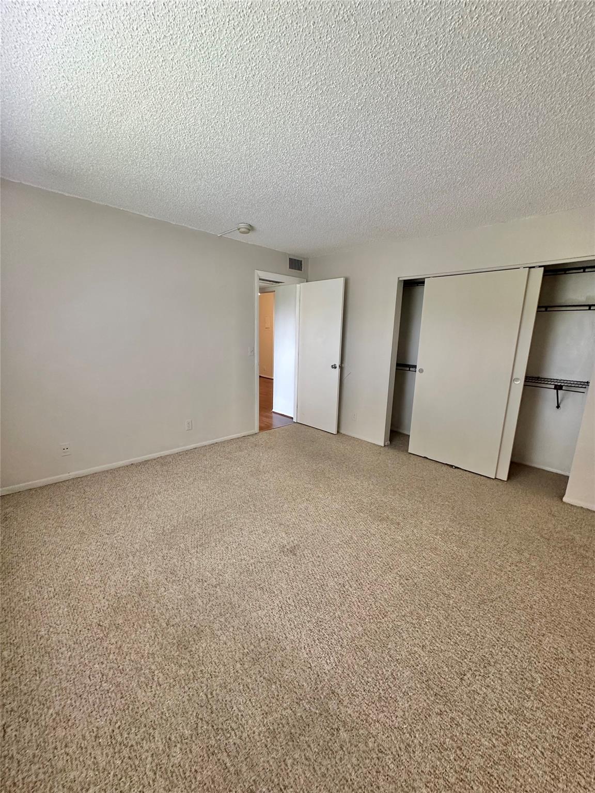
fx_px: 321
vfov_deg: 102.1
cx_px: 298
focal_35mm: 14
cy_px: 396
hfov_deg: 85.7
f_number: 2.2
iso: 250
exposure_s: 1/60
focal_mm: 2.22
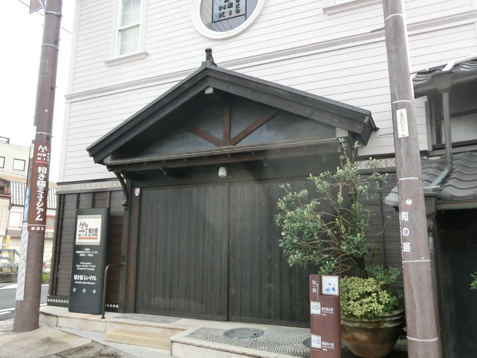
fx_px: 413
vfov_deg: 46.8
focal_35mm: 30
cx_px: 238
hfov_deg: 60.0
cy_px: 179
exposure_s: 1/200
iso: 80
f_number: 3.5
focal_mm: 5.36
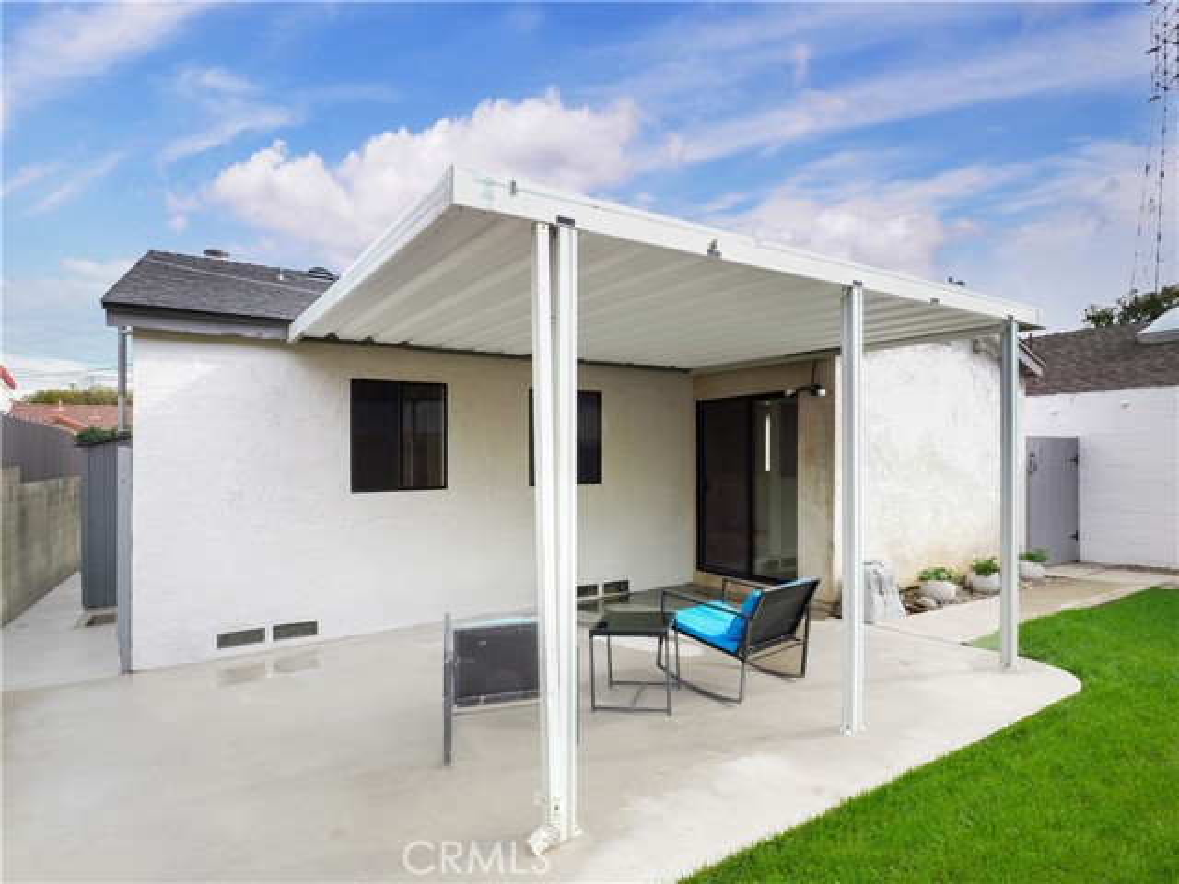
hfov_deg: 87.8
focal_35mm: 18
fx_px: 613
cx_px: 590
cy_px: 442
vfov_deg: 71.6
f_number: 11
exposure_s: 1/40
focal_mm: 9
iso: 200
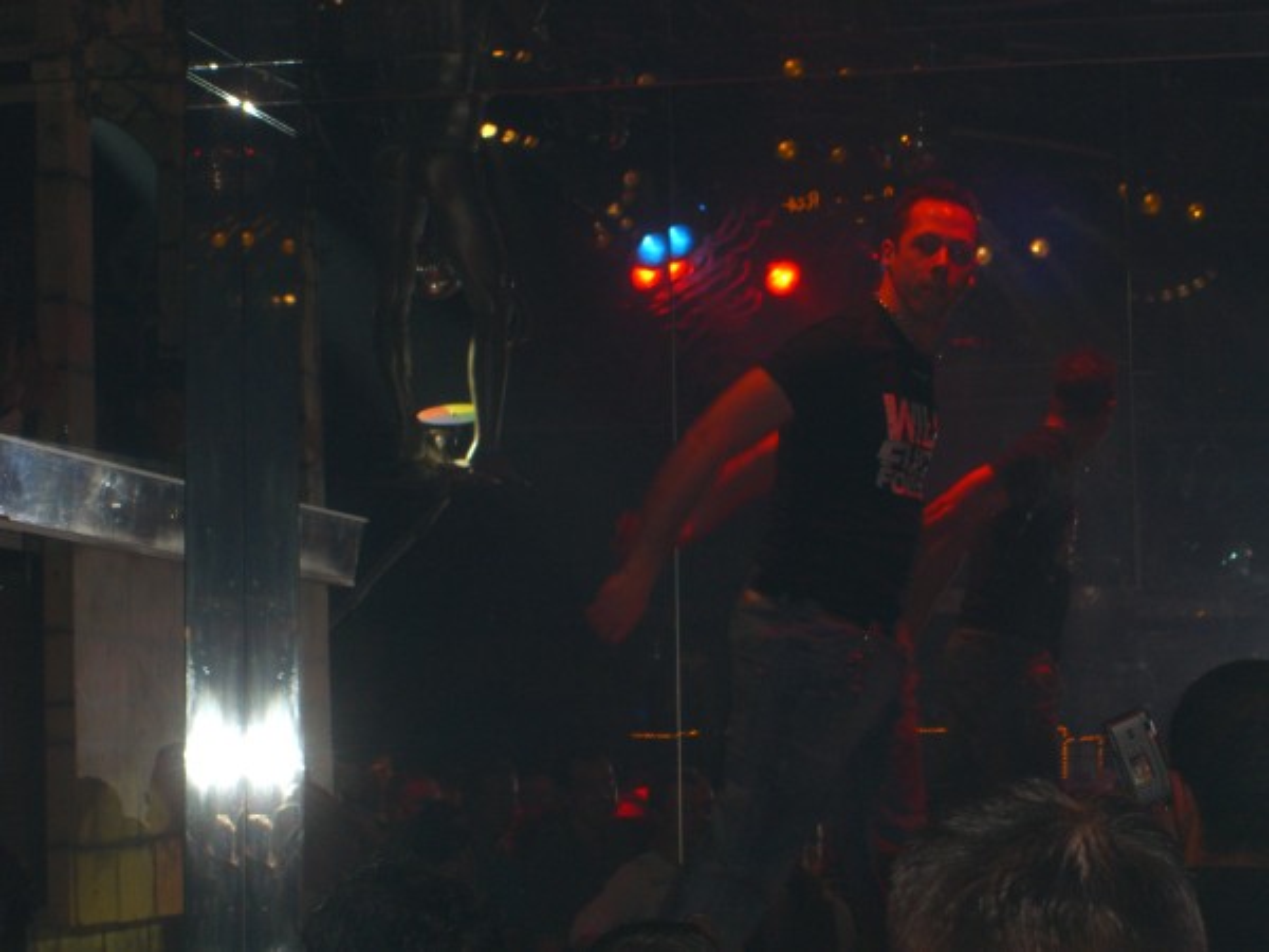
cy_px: 476
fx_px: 4179
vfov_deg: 13.0
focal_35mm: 114
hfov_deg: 17.3
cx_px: 634
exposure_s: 1/60
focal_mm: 23.7
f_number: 5.1
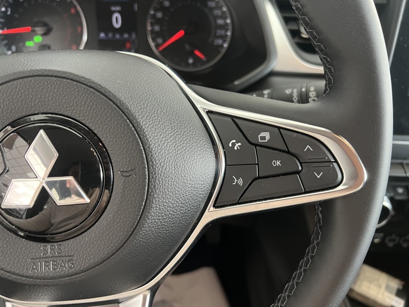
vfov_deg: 53.1
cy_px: 154
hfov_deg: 67.3
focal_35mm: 26
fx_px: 307
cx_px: 204
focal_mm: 5.7
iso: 400
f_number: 1.5
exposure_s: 1/50
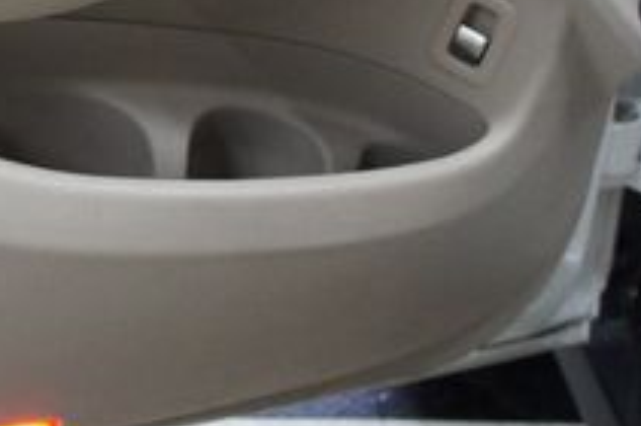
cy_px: -106
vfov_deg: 15.9
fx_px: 1458
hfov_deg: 23.3
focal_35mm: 82
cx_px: -67
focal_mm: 18
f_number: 3.5
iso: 1600
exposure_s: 1/100
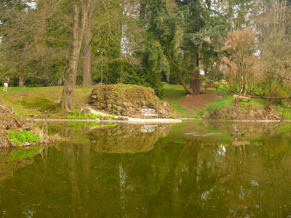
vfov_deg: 26.1
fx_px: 471
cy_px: 109
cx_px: 146
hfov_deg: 34.4
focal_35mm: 56
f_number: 3.2
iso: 100
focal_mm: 11.9
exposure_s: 1/100
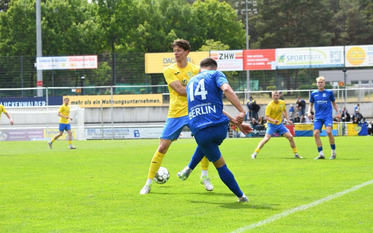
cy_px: 123
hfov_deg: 16.3
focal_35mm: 128
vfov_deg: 10.2
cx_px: 186
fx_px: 1301
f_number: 8
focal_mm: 125
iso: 1250
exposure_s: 1/1600
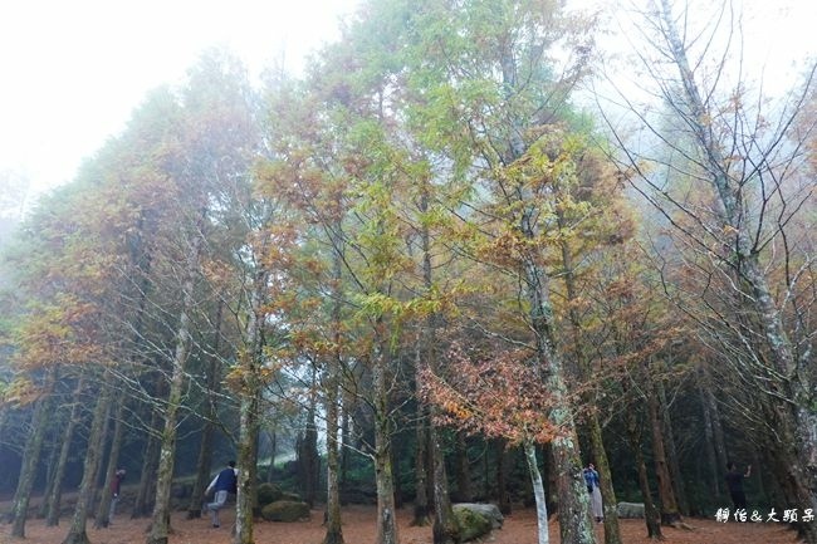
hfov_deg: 73.8
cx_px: 408
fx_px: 544
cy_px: 272
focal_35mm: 24
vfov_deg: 53.1
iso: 250
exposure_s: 1/30
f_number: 2.8
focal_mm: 9
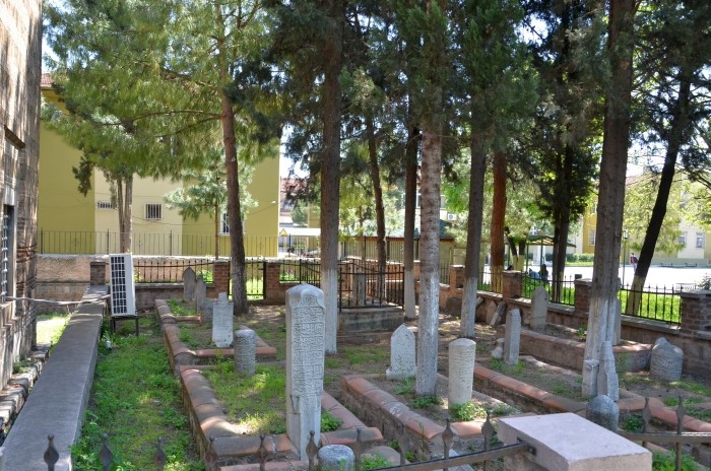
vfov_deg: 43.4
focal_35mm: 30
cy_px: 236
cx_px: 356
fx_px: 591
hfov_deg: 62.0
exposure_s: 1/160
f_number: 6.3
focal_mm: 20
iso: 200
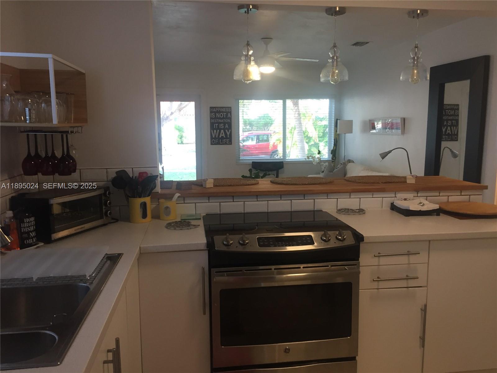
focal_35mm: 29
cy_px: 186
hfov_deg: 61.7
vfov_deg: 48.2
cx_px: 248
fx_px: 416
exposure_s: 1/30
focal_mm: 4.15
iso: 64
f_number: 2.2
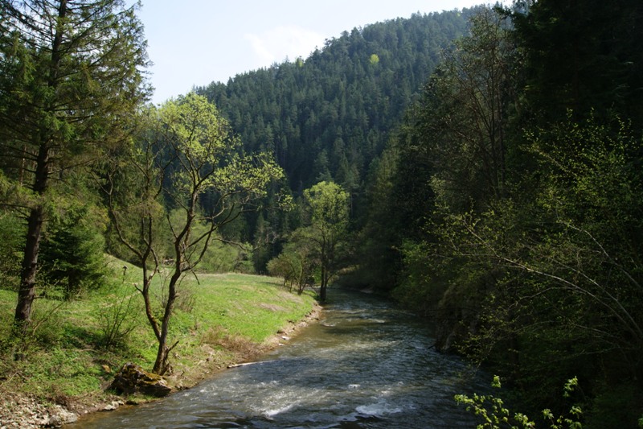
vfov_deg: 47.9
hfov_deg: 67.4
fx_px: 482
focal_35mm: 27
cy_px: 214
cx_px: 322
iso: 100
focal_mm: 18
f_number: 10
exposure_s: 1/100
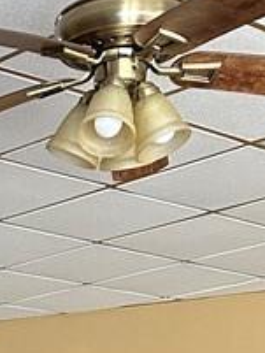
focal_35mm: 122
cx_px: -156
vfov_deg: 13.0
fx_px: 1244
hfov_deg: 11.5
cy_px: 797
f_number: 1.78
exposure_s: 1/60
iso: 400
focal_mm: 6.86
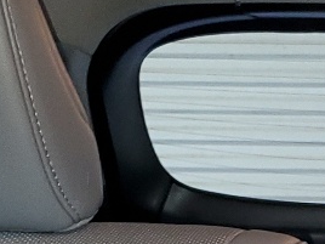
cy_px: 503
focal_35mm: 155
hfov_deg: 12.1
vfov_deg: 9.0
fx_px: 1455
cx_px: 497
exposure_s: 1/24
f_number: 1.5
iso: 101
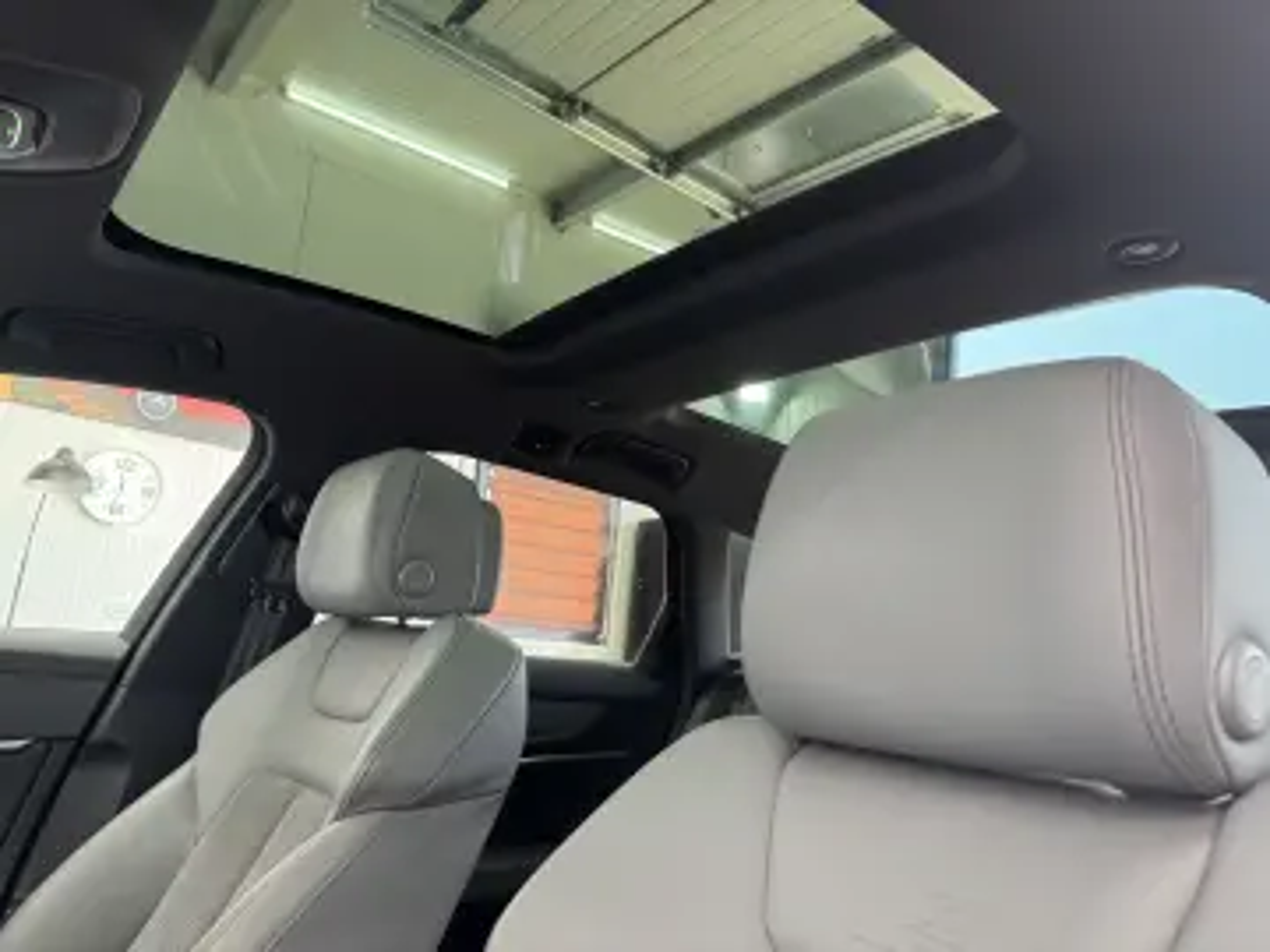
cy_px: 476
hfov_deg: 71.6
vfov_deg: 56.8
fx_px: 881
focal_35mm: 24
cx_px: 635
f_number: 1.78
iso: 320
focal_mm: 6.76
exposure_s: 1/50
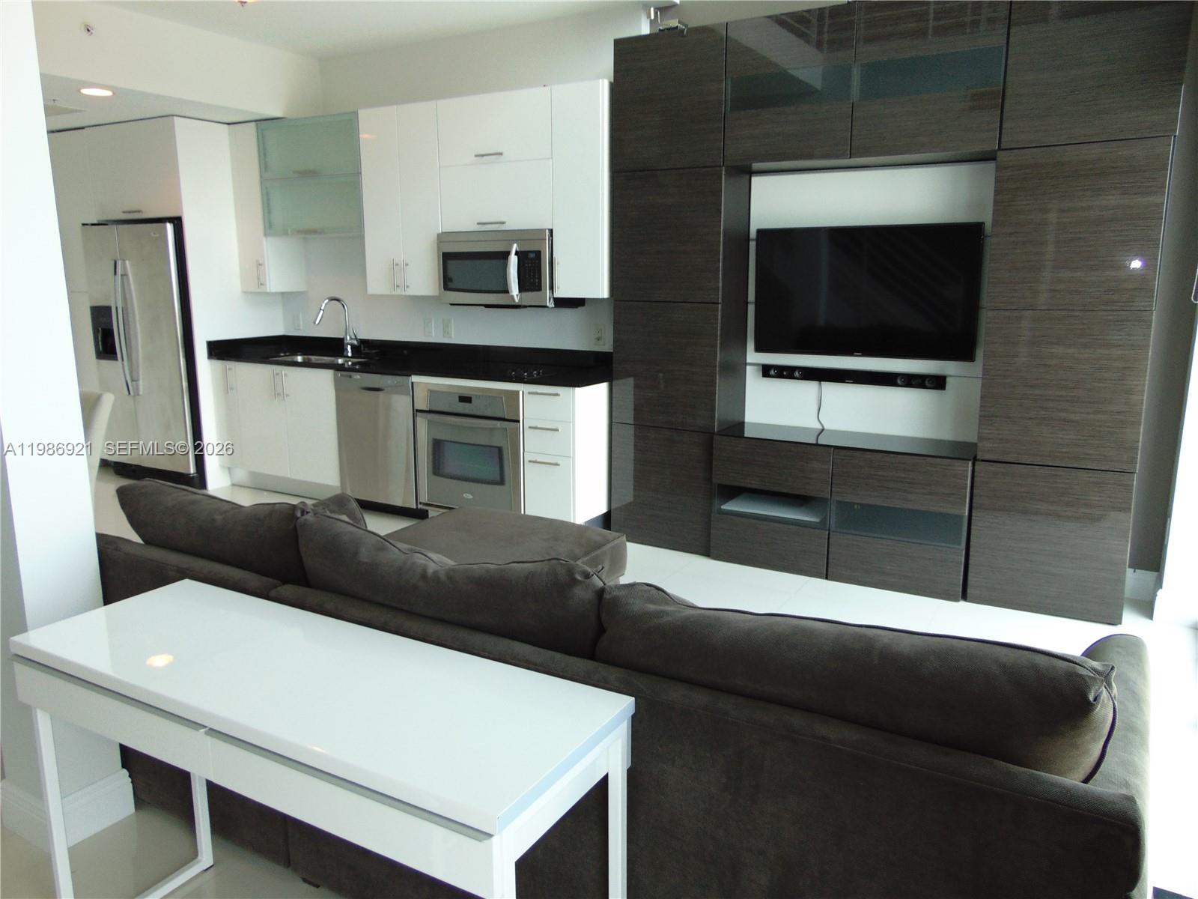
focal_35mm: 25
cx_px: 599
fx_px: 865
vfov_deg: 54.9
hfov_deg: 69.4
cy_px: 450
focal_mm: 4.5
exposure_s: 1/50
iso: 80
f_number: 3
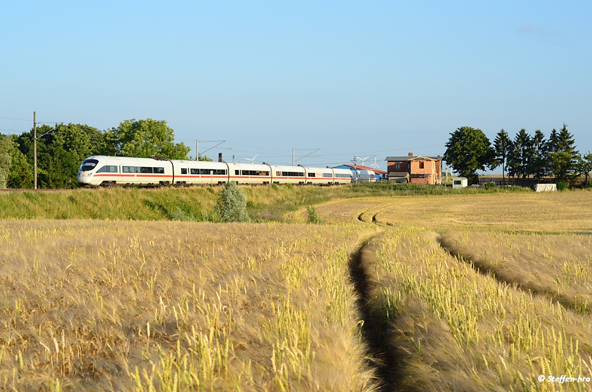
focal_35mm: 75
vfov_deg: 18.1
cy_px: 196
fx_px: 1231
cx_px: 296
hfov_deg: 27.0
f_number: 5.6
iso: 250
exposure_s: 1/800
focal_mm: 50
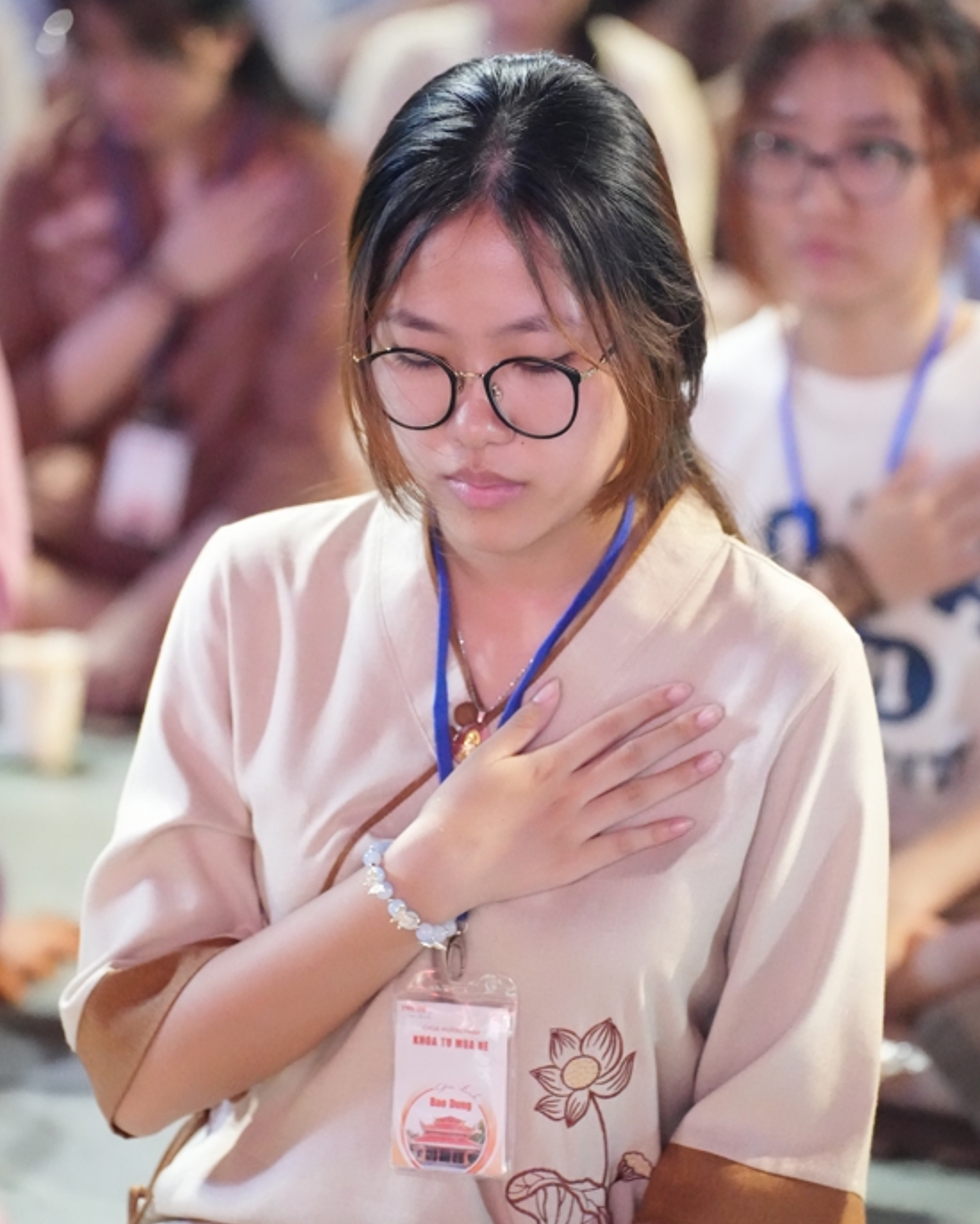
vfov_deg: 11.5
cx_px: 528
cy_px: 670
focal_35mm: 168
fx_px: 6090
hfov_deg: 9.2
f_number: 2.8
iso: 20000
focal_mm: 126
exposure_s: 1/200
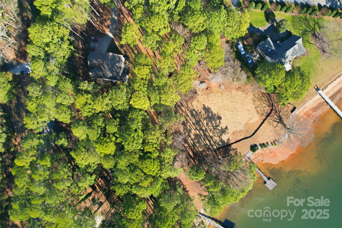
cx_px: 171
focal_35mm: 22
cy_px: 114
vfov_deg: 57.2
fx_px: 209
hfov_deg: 78.6
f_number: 2.8
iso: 100
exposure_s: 1/725
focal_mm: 8.4
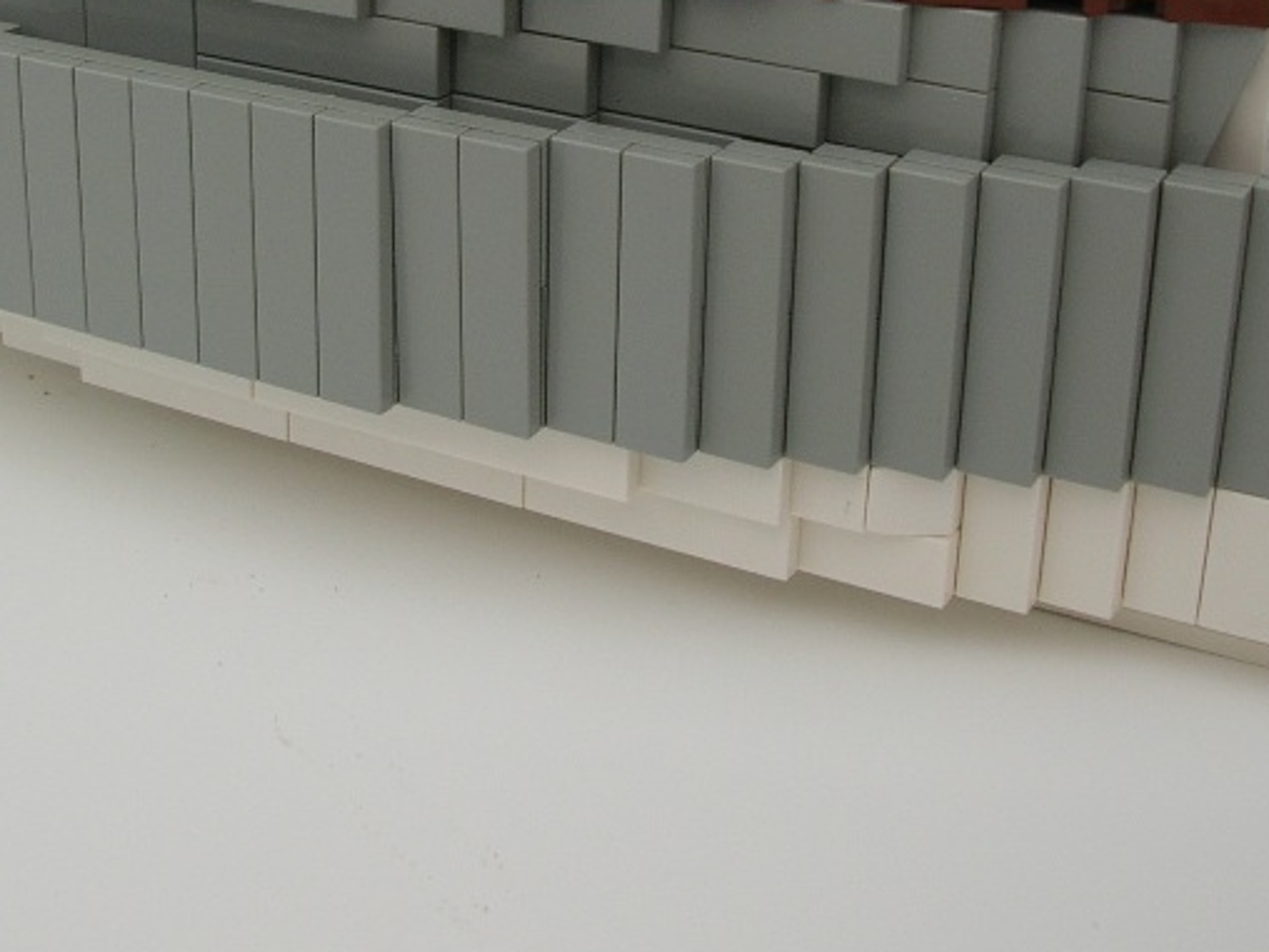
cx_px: 471
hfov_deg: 30.6
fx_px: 2310
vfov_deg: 22.9
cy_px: 186
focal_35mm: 63
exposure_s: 1/394
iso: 50
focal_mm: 5.8
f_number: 2.8
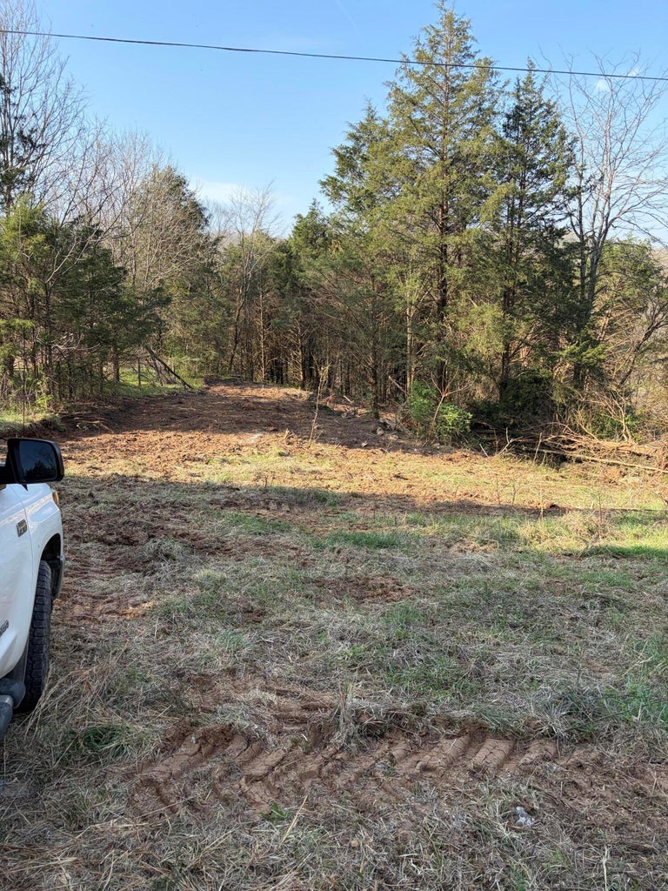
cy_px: 446
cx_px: 334
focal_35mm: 26
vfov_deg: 67.3
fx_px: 669
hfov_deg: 53.1
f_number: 1.6
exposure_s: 1/1064
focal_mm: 5.96
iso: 50
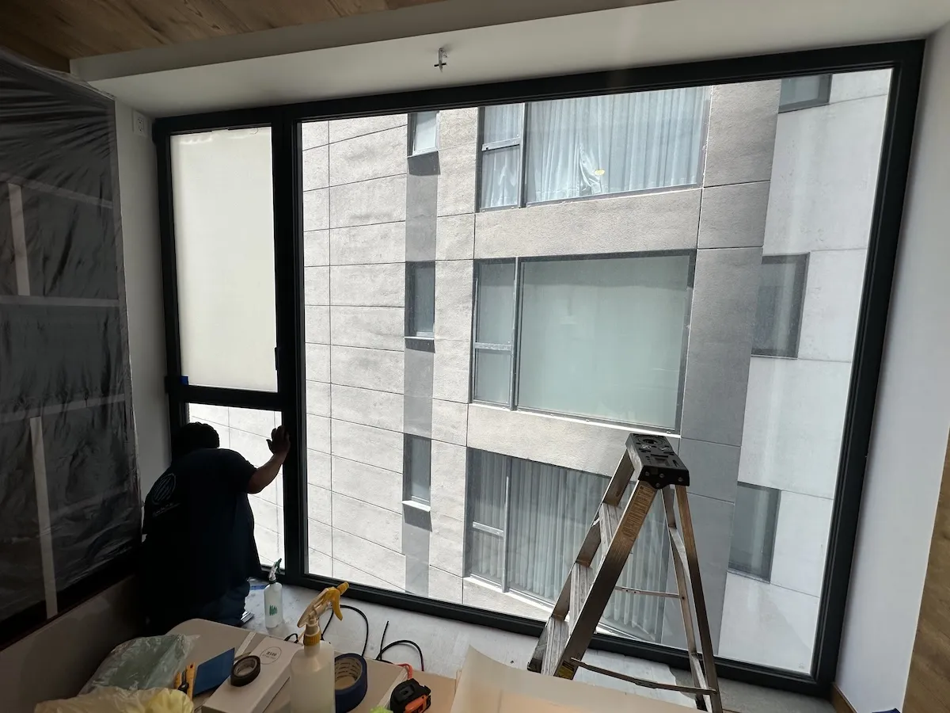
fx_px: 384
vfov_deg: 85.7
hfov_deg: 102.1
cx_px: 475
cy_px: 356
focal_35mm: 14
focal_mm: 2.22
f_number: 2.2
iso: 40
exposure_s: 1/176
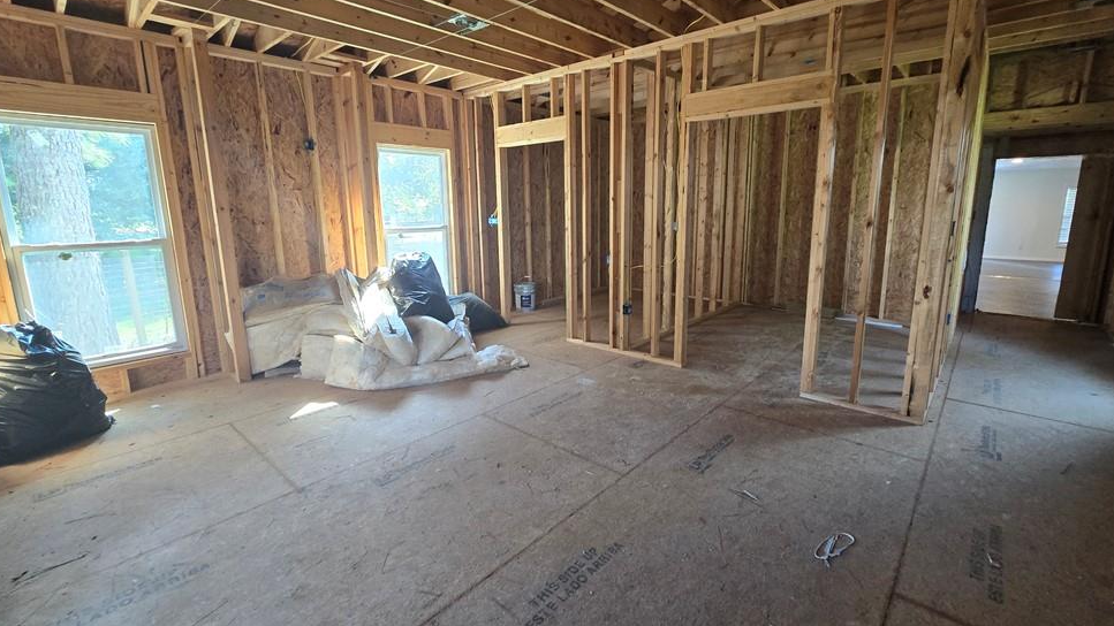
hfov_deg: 103.0
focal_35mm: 15
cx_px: 560
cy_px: 296
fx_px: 443
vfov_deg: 70.5
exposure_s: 1/100
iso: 320
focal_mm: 2.2
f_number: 2.2
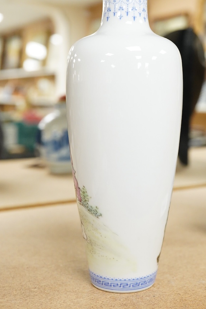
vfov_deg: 33.8
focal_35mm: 59
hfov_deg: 22.9
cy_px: 122
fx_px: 506
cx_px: 134
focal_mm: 30
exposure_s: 1/160
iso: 3200
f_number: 5
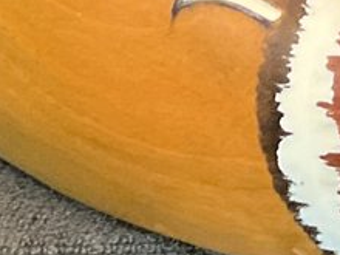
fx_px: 1955
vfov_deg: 7.3
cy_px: -199
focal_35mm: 199
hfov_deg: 9.2
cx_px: 746
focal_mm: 3
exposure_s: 1/30
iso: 400
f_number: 1.8
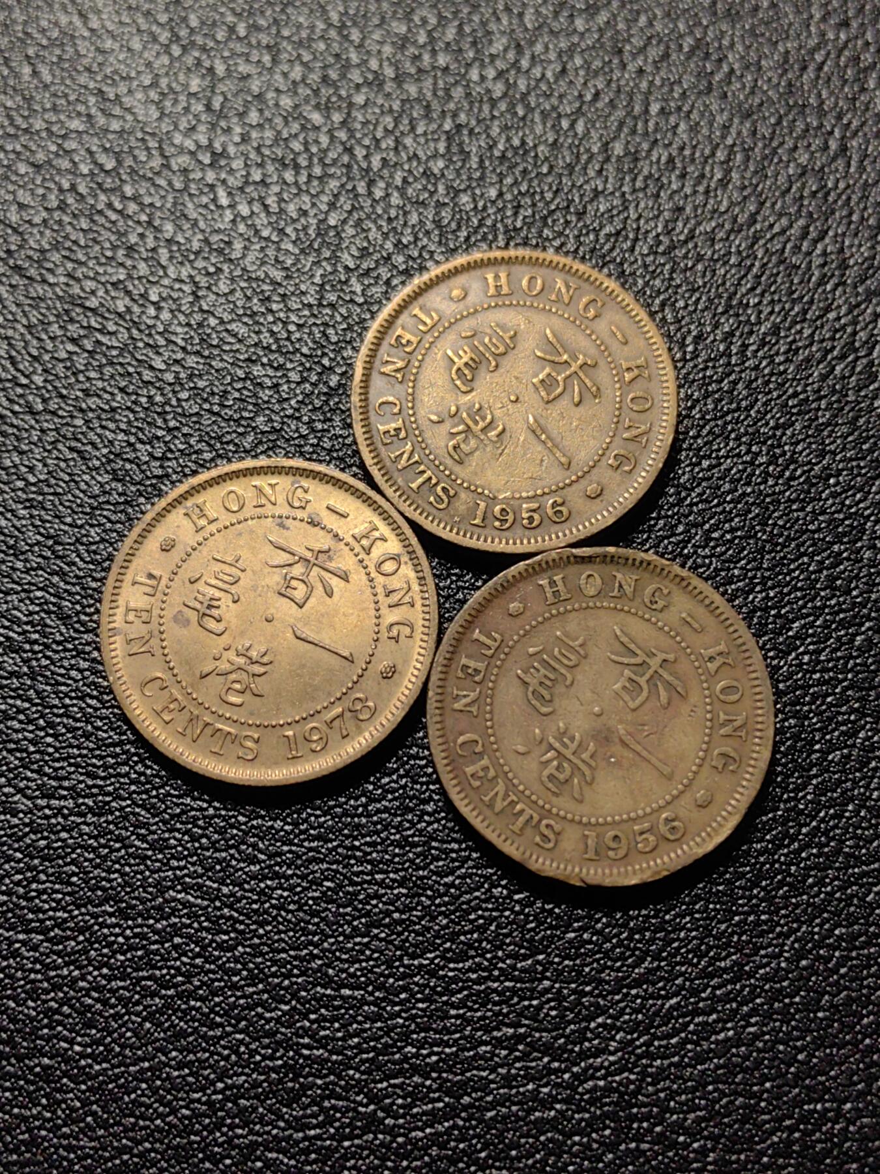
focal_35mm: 46
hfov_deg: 31.5
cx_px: 440
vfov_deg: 41.2
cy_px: 587
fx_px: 1559
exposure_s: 1/101
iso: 50
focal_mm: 5.75
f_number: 2
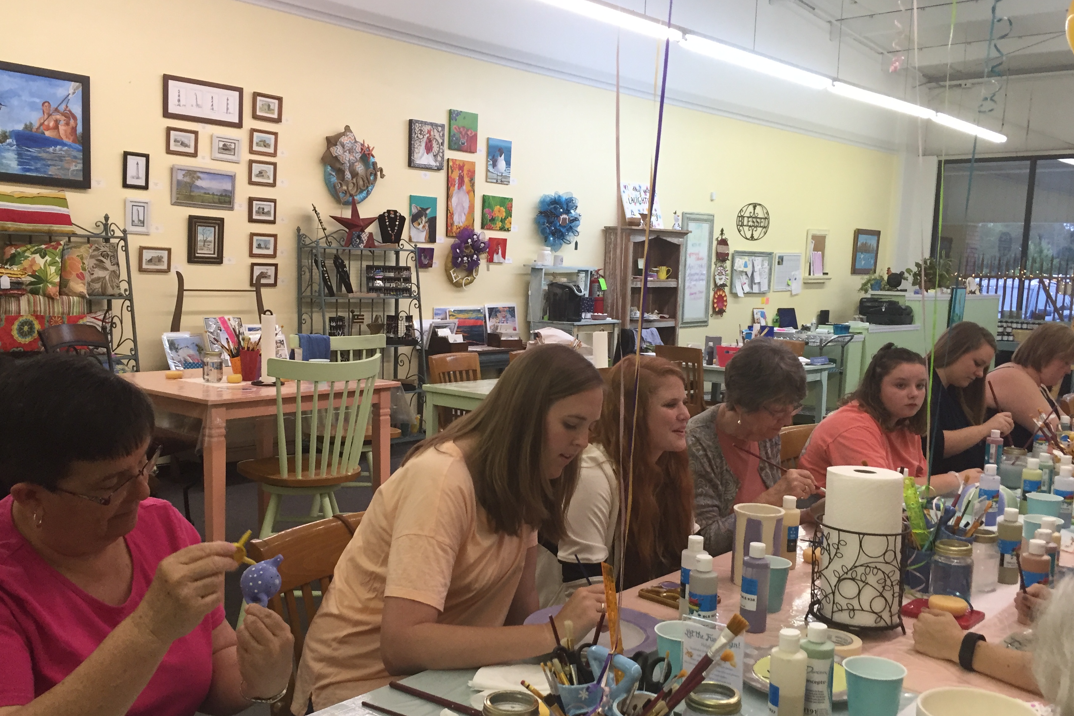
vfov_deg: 38.8
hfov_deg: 55.8
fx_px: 1014
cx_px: 509
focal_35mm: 34
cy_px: 412
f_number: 2.2
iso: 50
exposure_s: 1/30
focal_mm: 4.15
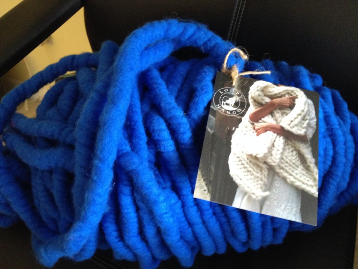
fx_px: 362
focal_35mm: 35
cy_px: 134
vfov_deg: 40.7
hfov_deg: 52.6
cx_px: 179
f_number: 2.4
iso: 320
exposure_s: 1/17
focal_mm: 4.28
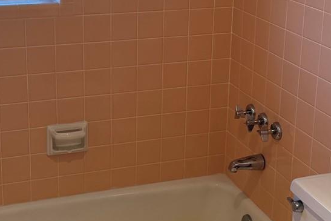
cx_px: 153
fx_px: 671
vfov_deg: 18.6
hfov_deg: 27.7
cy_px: 60
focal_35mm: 73
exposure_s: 1/241
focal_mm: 6.76
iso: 100
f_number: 1.78
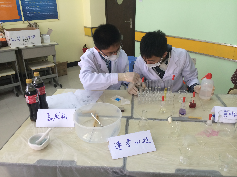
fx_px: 205
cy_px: 88
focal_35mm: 30
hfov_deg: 60.0
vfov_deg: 46.8
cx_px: 118
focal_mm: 4.12
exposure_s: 1/33
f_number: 2.2
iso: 50
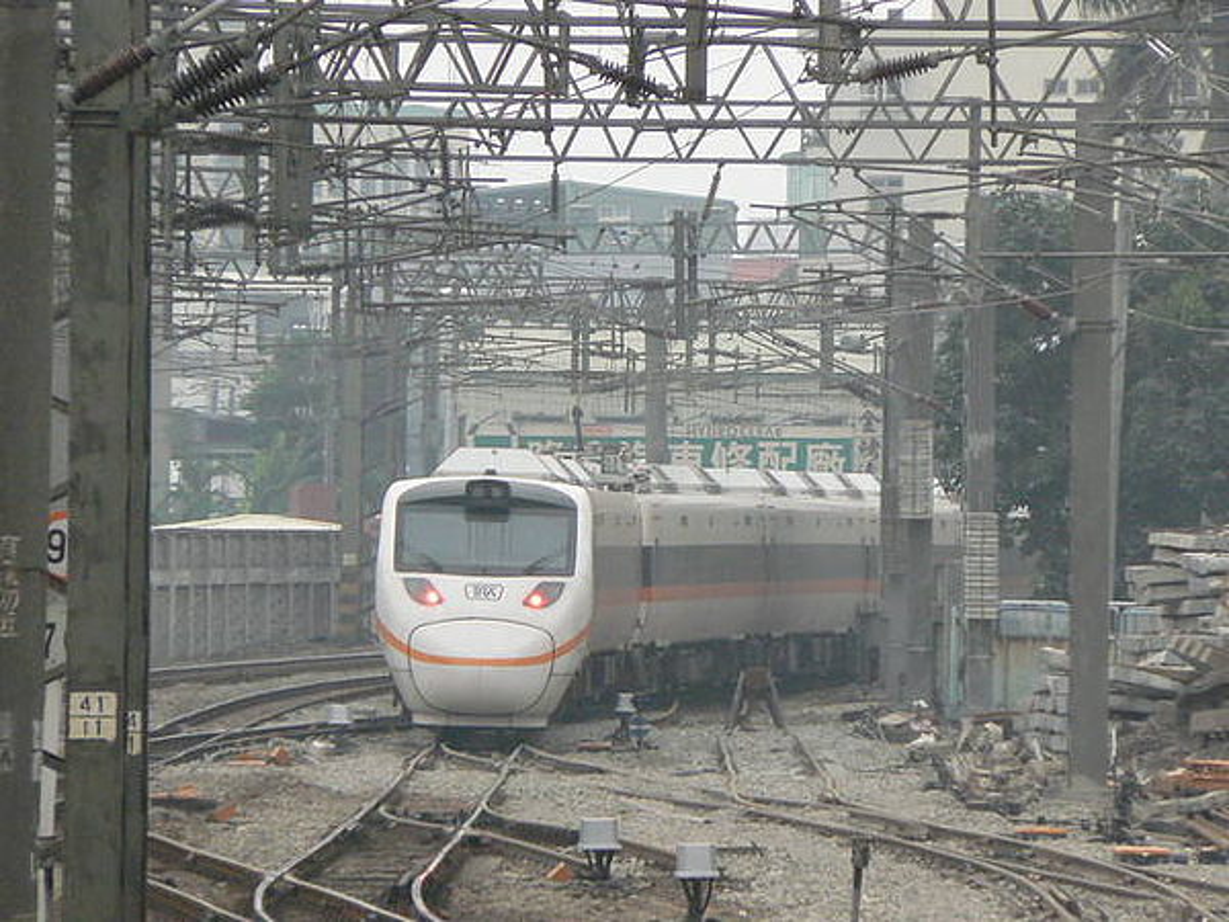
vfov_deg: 3.4
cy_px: 461
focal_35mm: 432
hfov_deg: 4.6
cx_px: 614
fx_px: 15338
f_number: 6.3
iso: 400
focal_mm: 72
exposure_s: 1/500
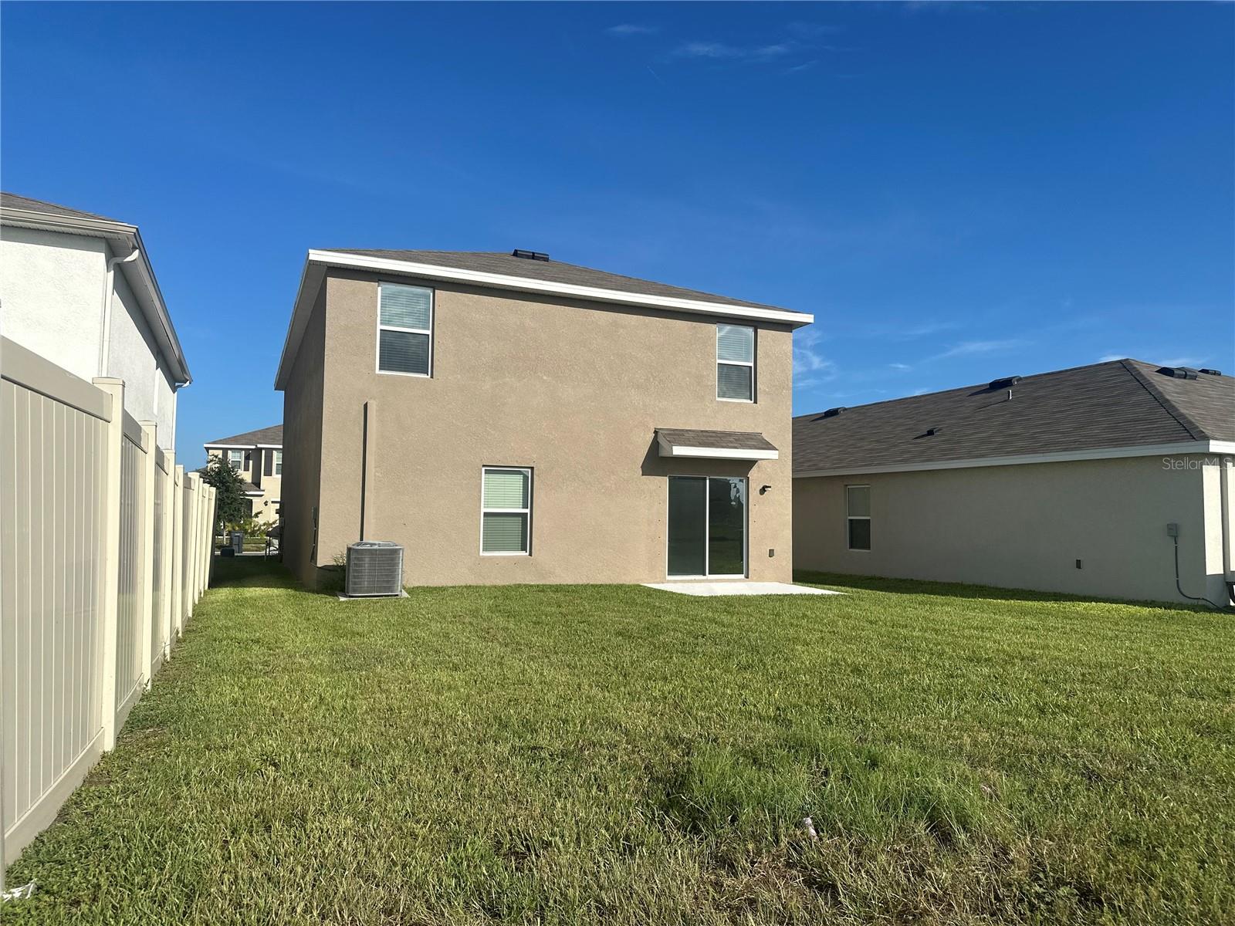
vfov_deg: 56.8
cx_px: 618
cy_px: 463
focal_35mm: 24
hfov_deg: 71.6
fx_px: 856
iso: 80
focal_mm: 6.86
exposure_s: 1/7042
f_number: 1.78
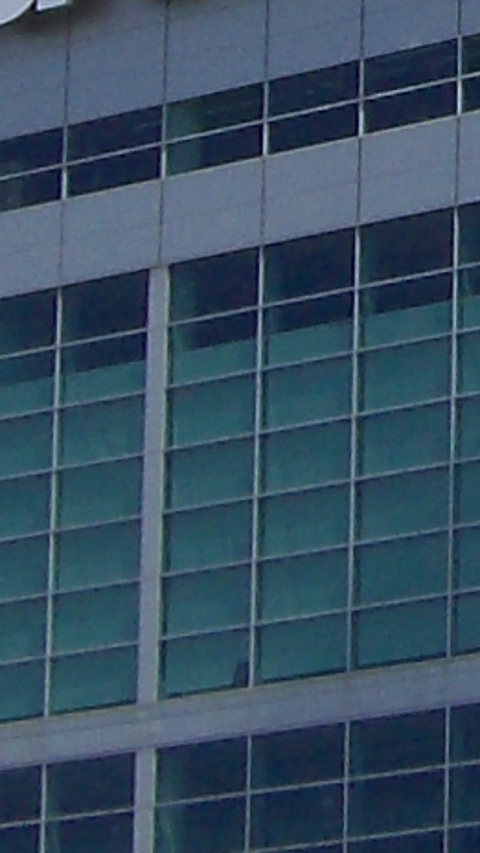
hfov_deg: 4.4
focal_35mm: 271
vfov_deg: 7.8
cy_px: -401
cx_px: 791
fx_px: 6132
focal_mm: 7.5
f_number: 6.9
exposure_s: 1/459
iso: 100
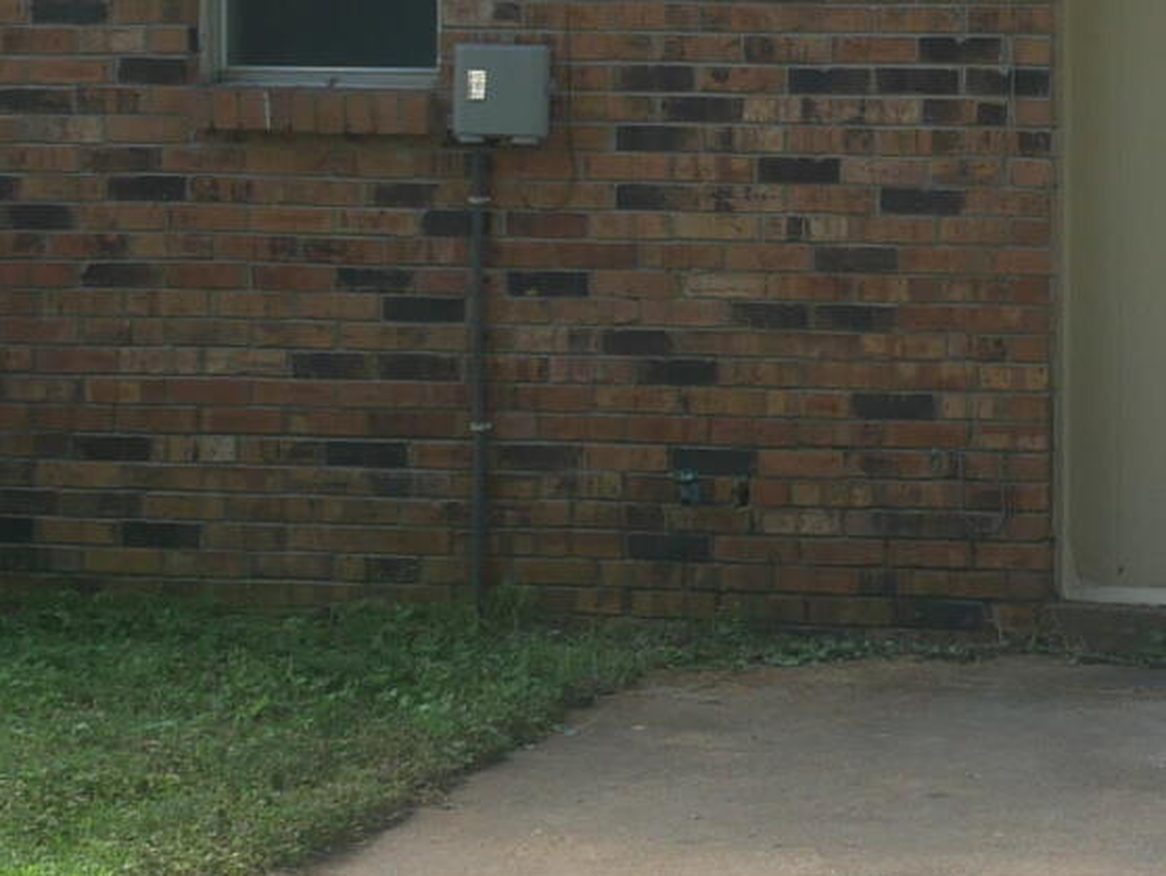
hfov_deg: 14.3
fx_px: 4347
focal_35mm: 129
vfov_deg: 11.4
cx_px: 1759
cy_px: 79
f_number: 6.3
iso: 200
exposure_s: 1/160
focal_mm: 12
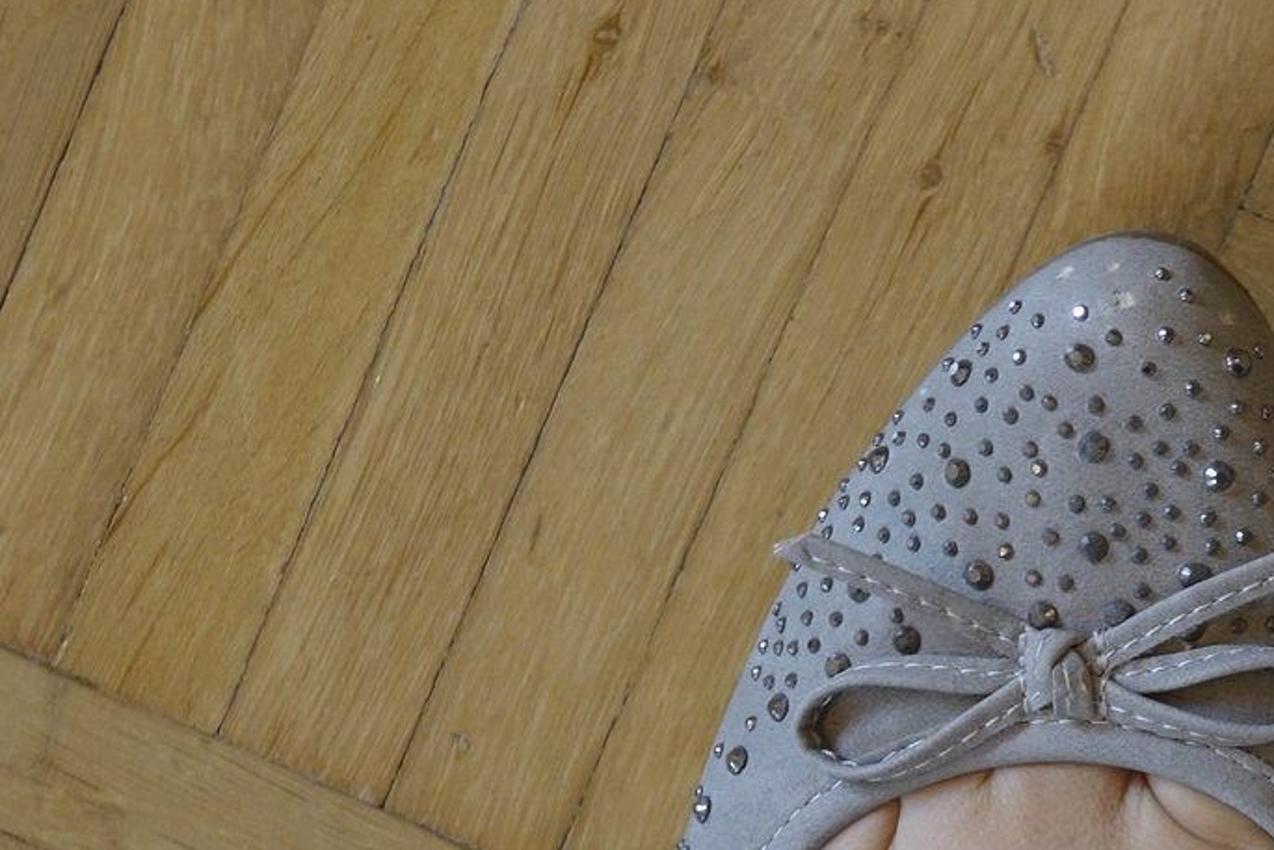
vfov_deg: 7.4
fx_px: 6583
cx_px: 1350
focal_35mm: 186
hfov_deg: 10.9
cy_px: 621
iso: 800
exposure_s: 1/15
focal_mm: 31.33
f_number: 3.5
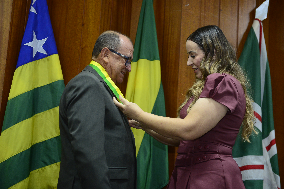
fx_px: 552
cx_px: 142
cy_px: 94
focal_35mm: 70
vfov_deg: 19.5
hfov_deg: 28.8
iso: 2000
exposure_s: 1/125
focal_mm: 70
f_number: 2.8
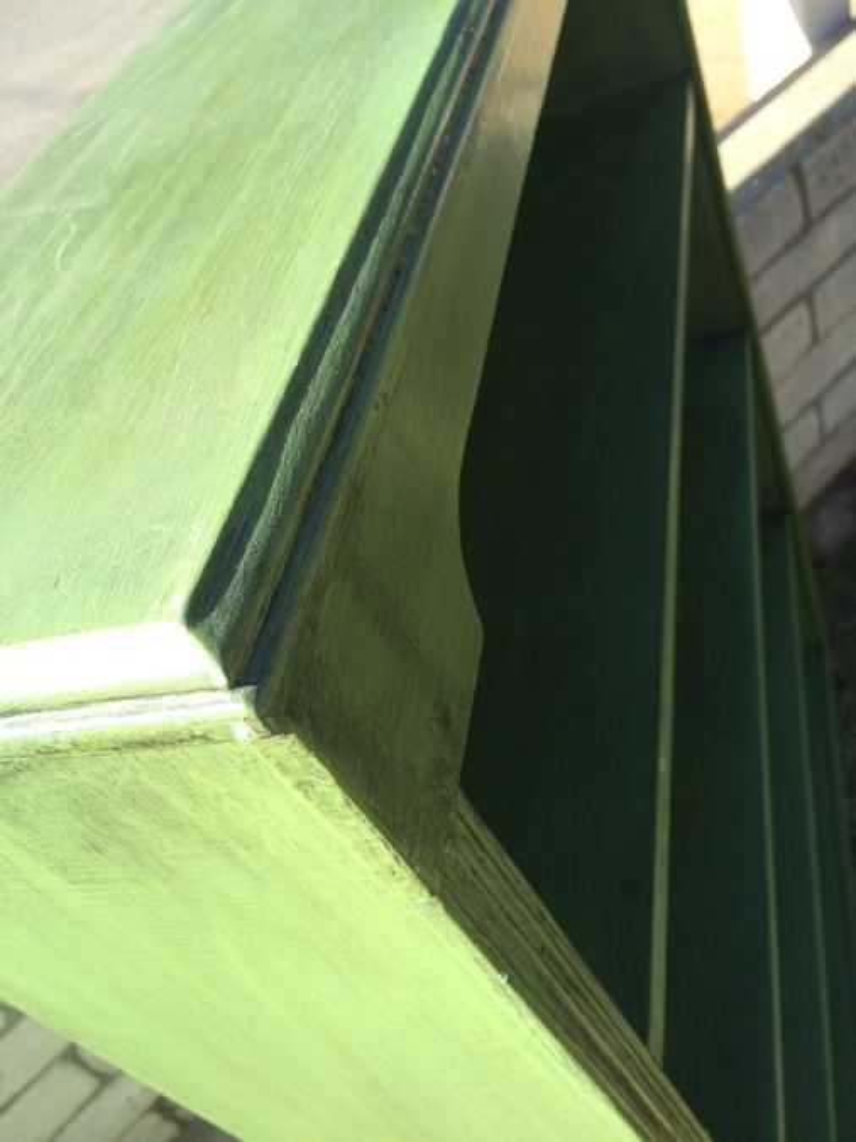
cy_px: 571
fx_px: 989
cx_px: 428
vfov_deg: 60.0
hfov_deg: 46.8
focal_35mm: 30
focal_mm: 4.12
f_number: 2.2
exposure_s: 1/662
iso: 32
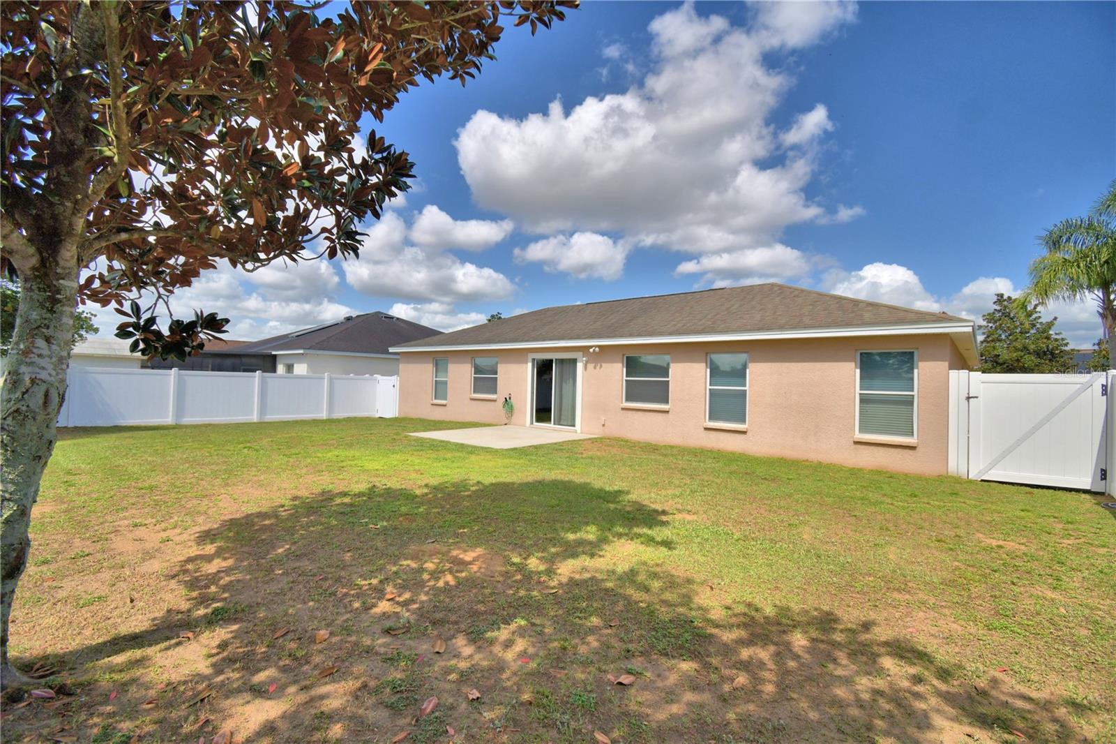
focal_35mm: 15
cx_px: 558
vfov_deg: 77.3
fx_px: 465
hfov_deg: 100.4
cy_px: 372
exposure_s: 1/1600
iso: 100
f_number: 4.5
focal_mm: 10
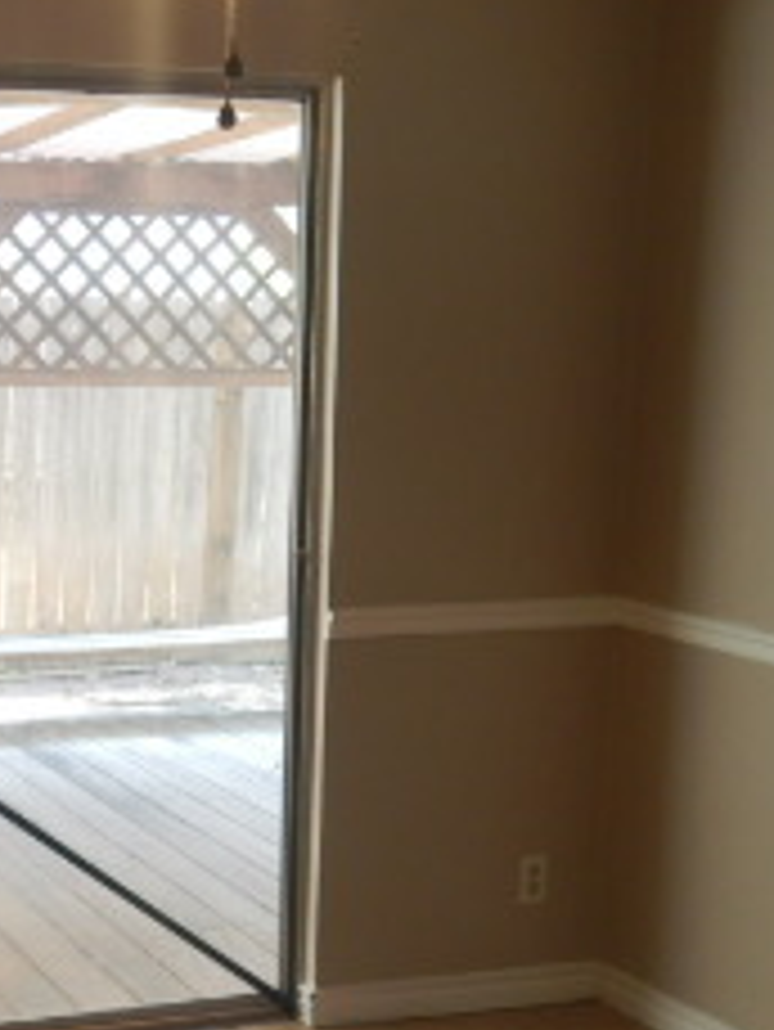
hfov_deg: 21.6
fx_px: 1996
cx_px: 144
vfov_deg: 28.6
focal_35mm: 67
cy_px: 738
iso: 125
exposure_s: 1/30
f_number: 2.8
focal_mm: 4.3
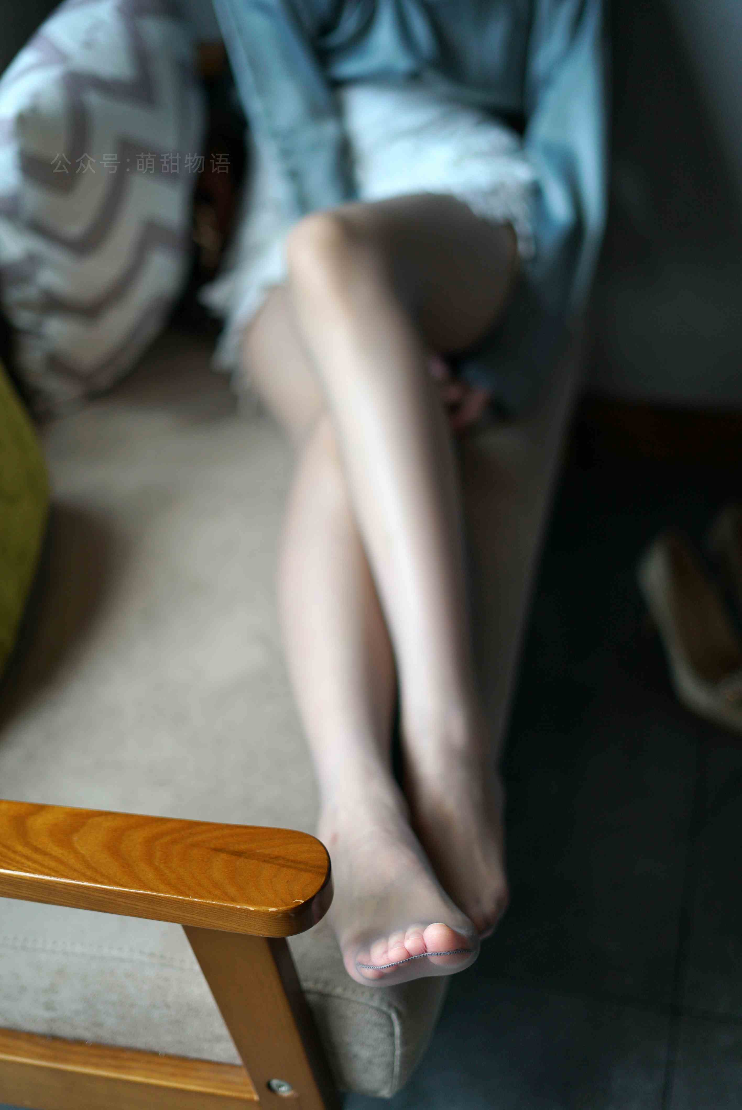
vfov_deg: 39.6
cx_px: 371
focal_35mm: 50
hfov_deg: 27.0
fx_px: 1544
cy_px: 555
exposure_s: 1/800
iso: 200
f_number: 1.8
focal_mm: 50
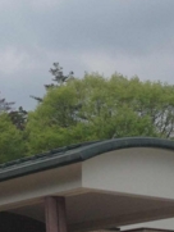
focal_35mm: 146
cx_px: -13
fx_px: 977
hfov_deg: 10.1
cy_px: -46
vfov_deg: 13.2
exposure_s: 1/1642
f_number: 2.4
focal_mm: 4.13
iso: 50
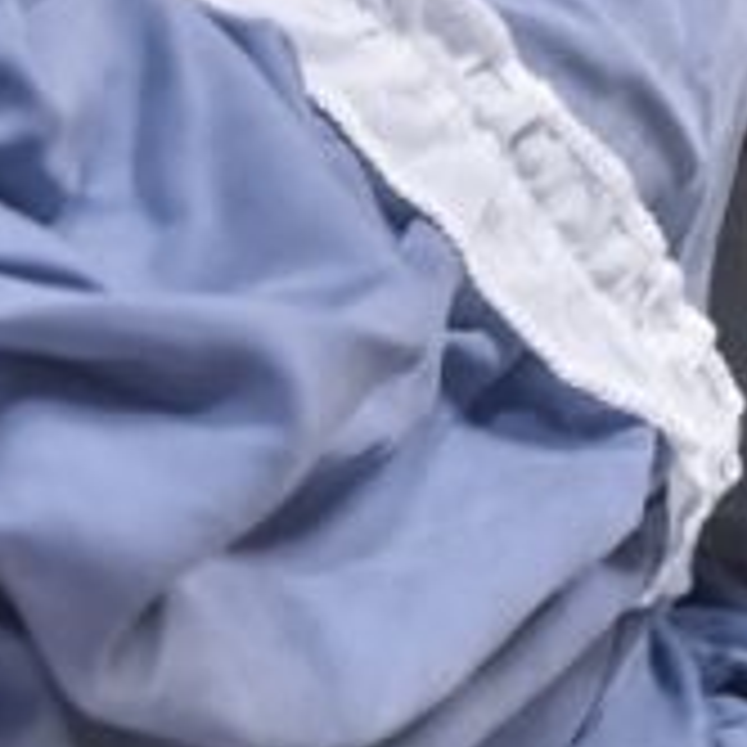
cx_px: -58
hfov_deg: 6.3
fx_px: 6763
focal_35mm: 277
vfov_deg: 6.2
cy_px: -585
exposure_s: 1/60
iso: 1000
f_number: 5.6
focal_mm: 40
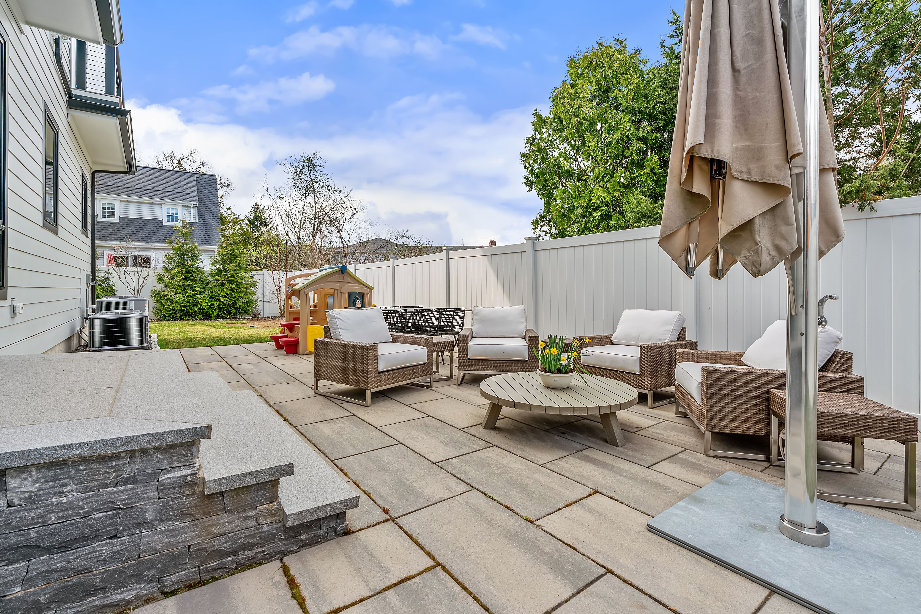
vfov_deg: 73.8
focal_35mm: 16
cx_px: 460
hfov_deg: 96.7
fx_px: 409
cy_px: 307
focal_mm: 16
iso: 125
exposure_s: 1/60
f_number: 8
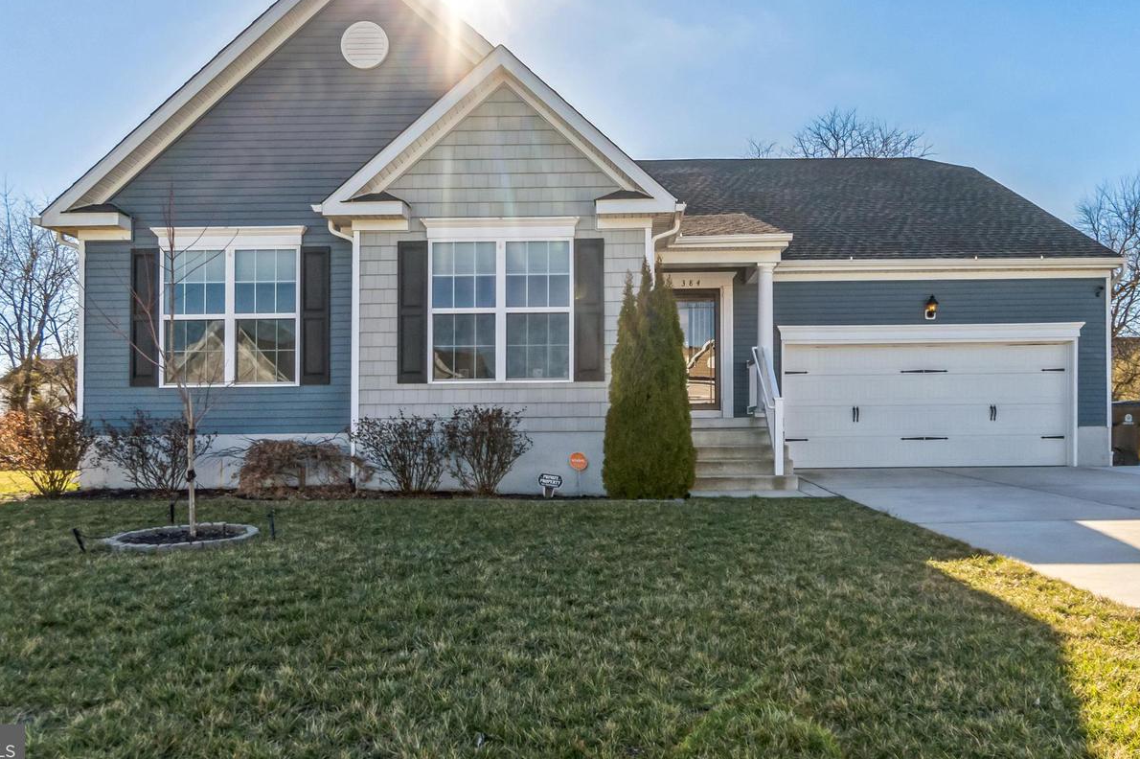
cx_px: 565
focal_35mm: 23
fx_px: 728
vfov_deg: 54.8
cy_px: 314
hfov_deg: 76.1
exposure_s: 1/4000
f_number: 4
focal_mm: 13
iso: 400
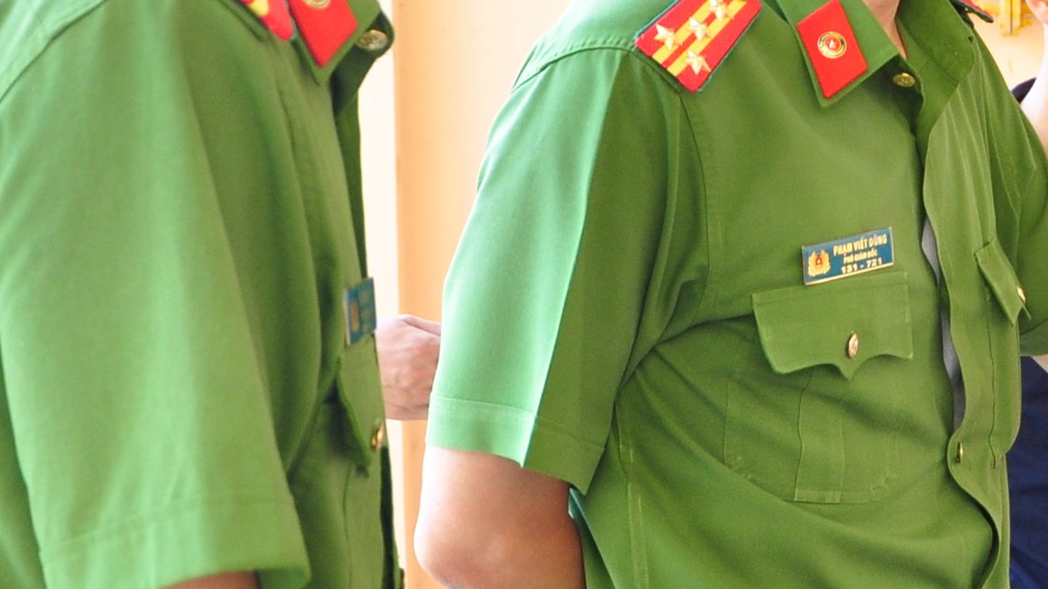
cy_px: 220
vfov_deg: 10.5
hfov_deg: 18.4
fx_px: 3190
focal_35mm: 115
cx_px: 908
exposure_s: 1/125
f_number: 3.8
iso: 400
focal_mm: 21
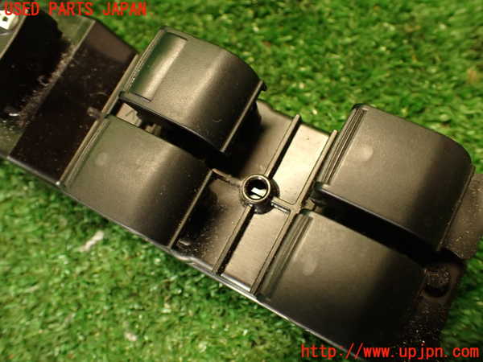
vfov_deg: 46.8
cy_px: 181
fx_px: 419
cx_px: 242
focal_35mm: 30
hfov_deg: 60.0
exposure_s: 1/30
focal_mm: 5.4
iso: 400
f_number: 2.3
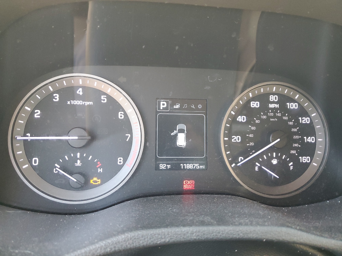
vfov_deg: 53.1
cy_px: 128
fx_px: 257
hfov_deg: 67.3
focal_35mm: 26
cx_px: 171
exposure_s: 1/60.2
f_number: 1.5
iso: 217
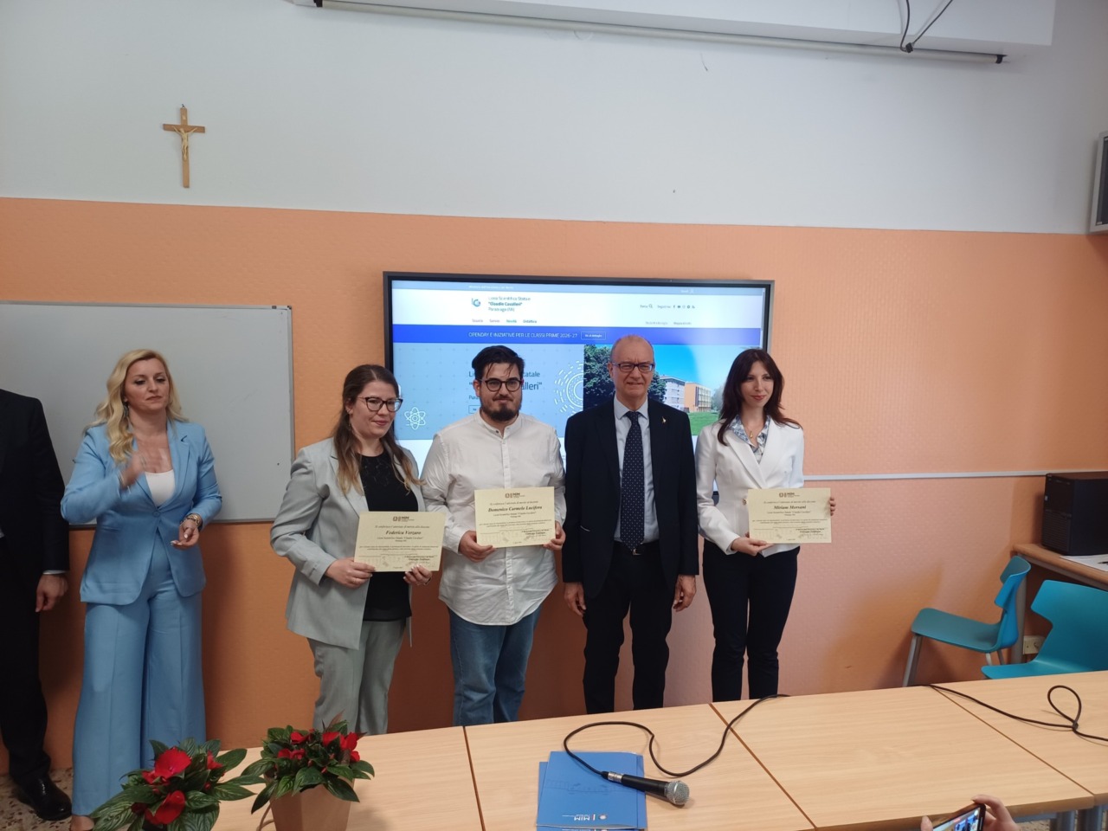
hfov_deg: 69.4
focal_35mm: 25
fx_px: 800
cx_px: 554
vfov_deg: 54.9
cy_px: 416
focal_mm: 4.65
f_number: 1.8
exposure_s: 1/50
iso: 160
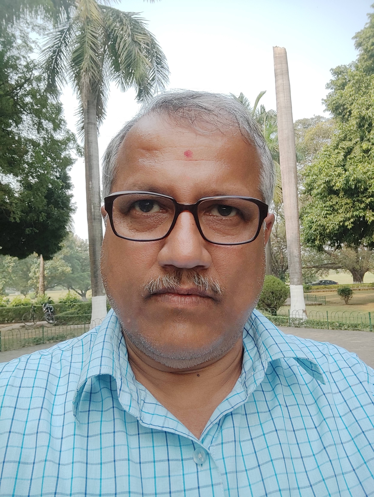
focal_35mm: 20
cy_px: 248
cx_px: 187
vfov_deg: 81.7
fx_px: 288
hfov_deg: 66.0
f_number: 2.45
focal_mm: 3.49
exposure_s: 1/662
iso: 50
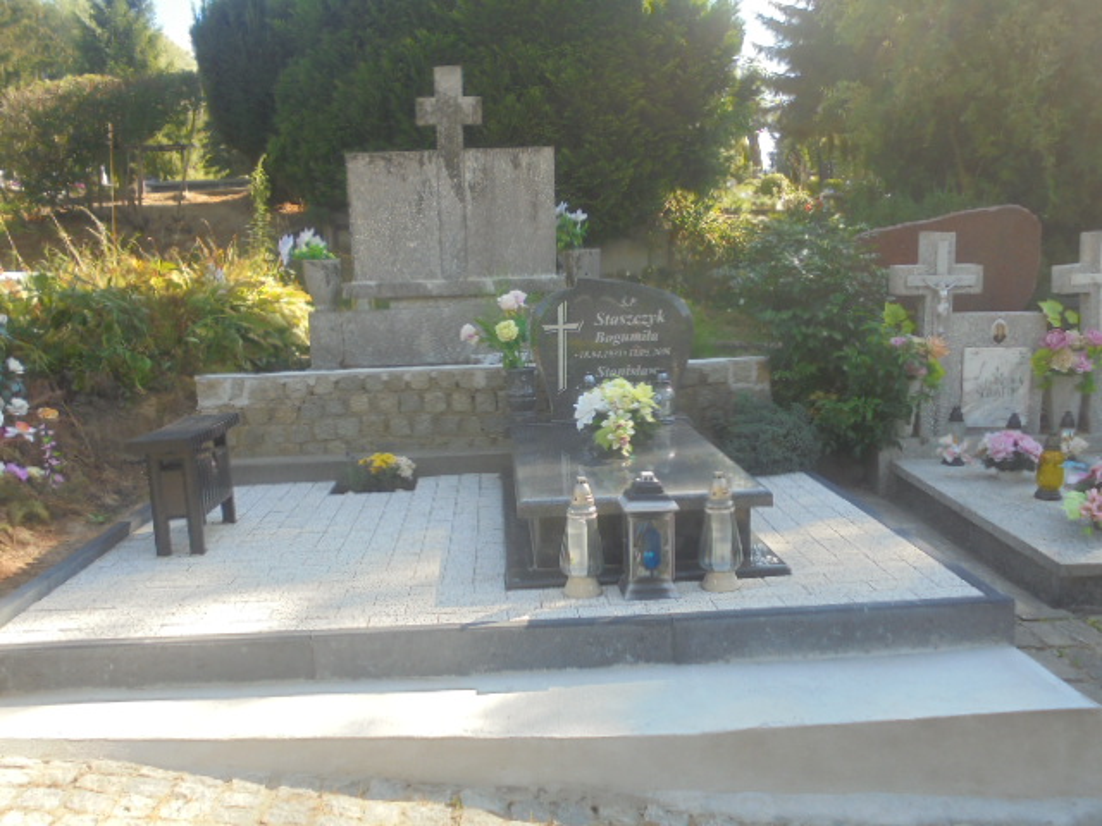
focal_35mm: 34
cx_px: 551
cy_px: 413
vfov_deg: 41.8
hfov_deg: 54.0
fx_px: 1082
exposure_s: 1/200
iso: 100
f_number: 4
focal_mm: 6.1
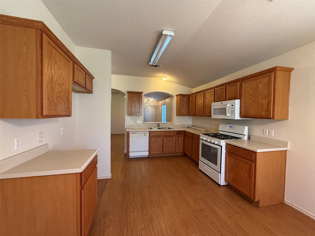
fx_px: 127
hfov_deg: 102.1
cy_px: 118
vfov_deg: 85.7
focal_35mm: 14
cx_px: 158
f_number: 2.2
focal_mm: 2.22
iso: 250
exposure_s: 1/60
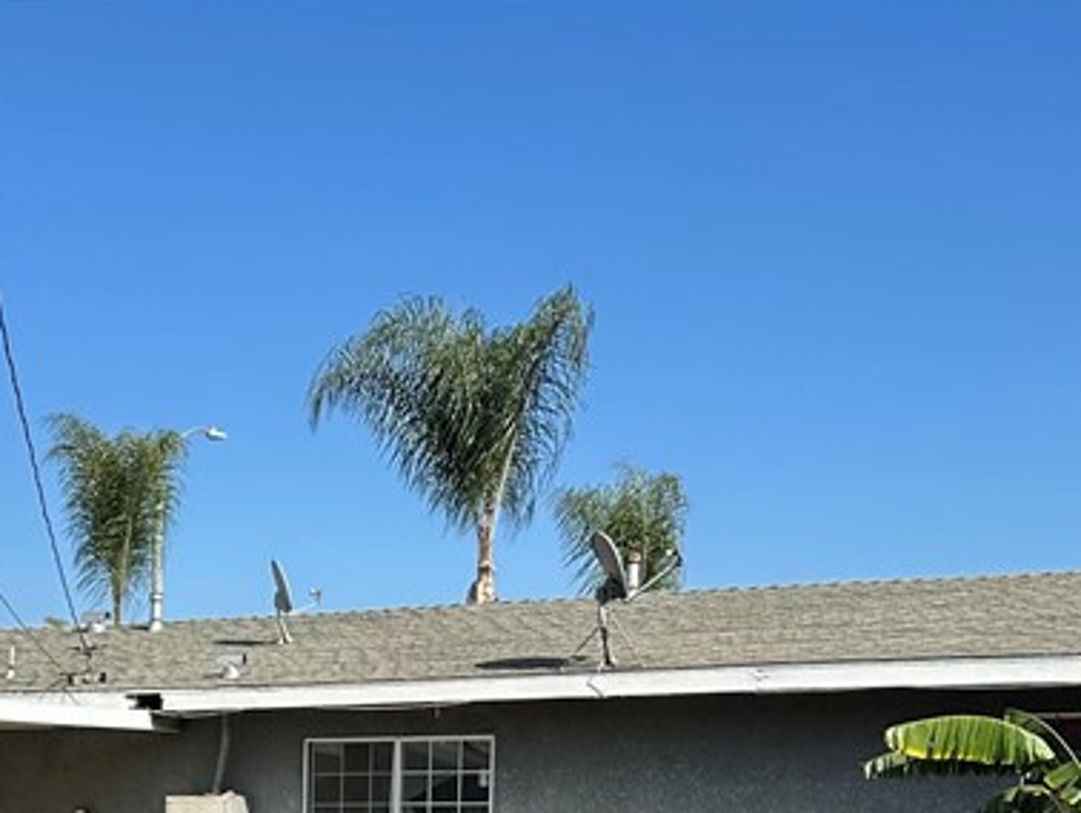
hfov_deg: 28.8
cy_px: 1088
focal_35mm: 65
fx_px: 2031
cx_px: 140
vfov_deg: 20.5
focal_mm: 6.86
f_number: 1.78
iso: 80
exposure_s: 1/4545
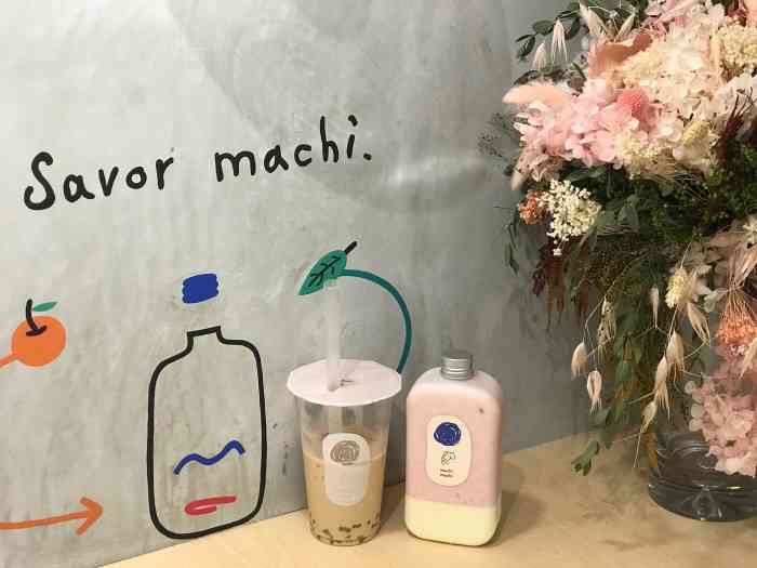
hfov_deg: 33.8
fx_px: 1247
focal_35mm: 57
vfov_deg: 25.7
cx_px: 378
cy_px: 284
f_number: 2.8
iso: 125
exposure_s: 1/50
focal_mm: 6.6
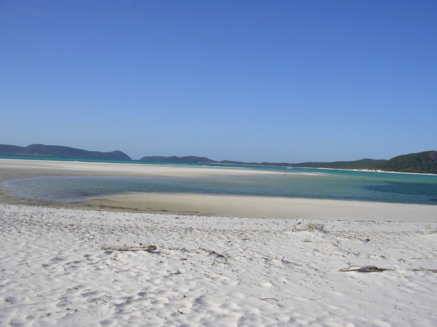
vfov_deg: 37.7
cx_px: 218
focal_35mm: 38
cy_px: 164
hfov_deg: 49.0
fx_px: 480
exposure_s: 1/1000
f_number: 4.1
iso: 50
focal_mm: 5.8
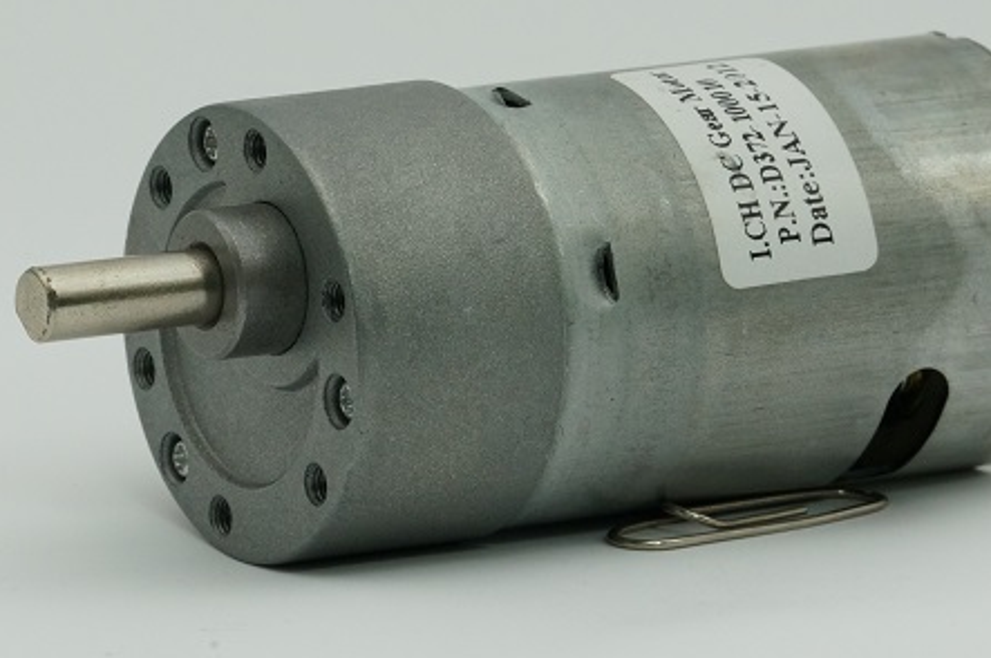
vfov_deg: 3.3
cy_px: 260
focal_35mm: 420
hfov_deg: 4.9
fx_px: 11545
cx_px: 568
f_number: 22
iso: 1600
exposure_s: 1/60
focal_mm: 210
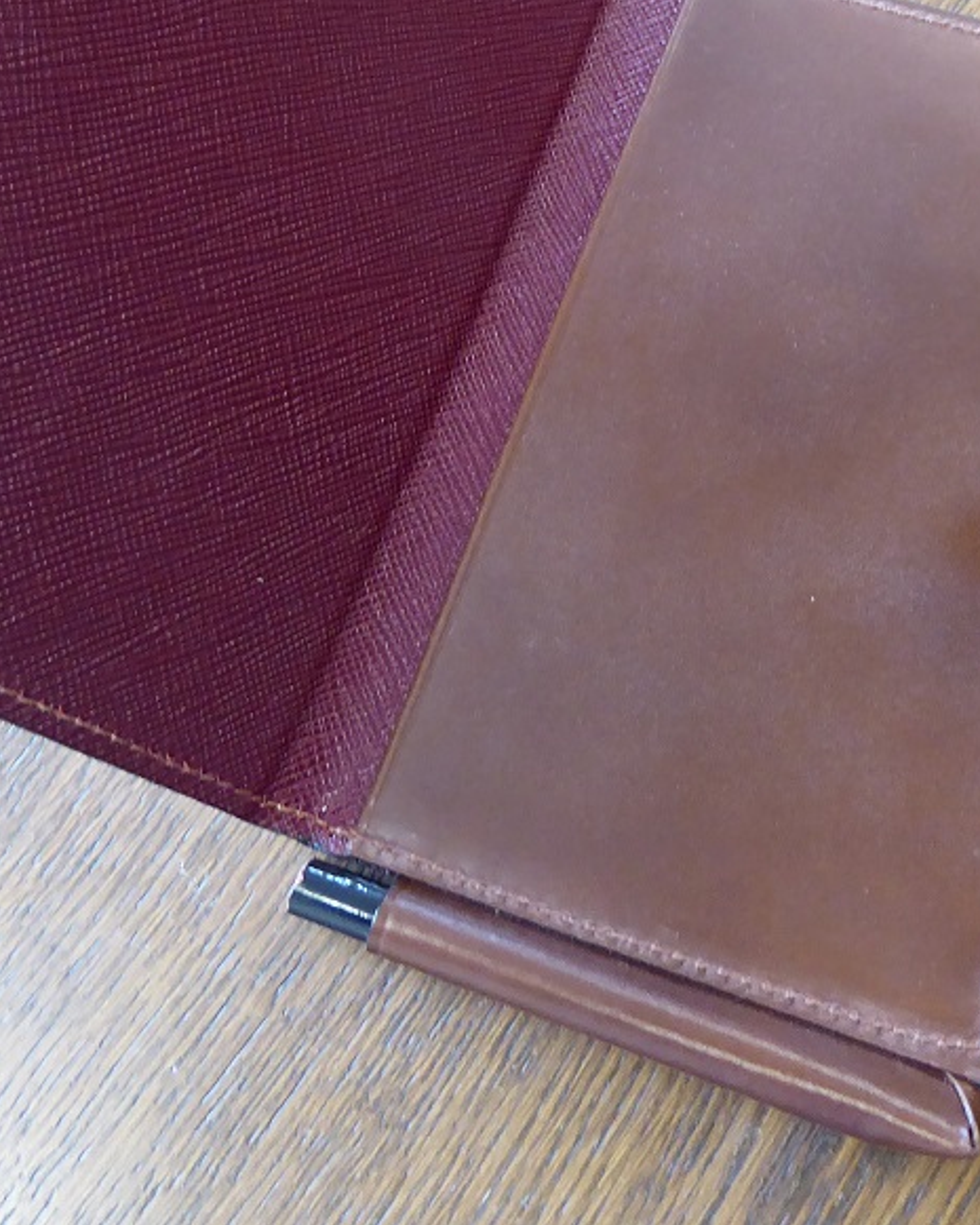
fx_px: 1704
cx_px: 639
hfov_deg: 31.9
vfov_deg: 38.7
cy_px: 342
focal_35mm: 47
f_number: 3.3
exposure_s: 1/20
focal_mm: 4.3
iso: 400
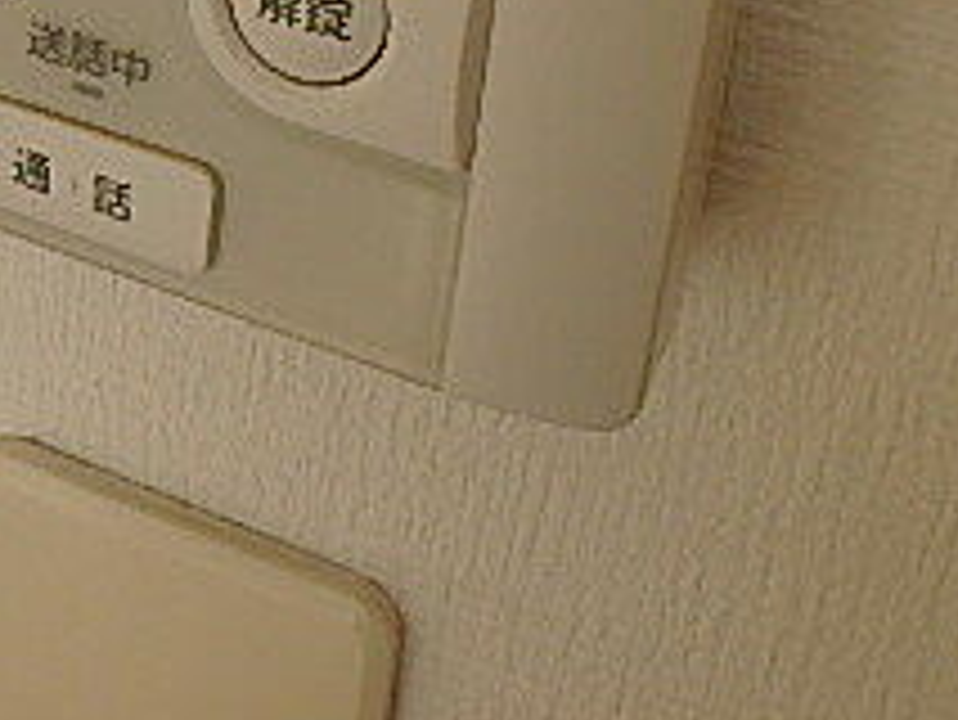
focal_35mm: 69
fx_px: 1911
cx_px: 63
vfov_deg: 19.3
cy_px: -279
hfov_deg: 27.0
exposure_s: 1/125
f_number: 3.8
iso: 125
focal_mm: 4
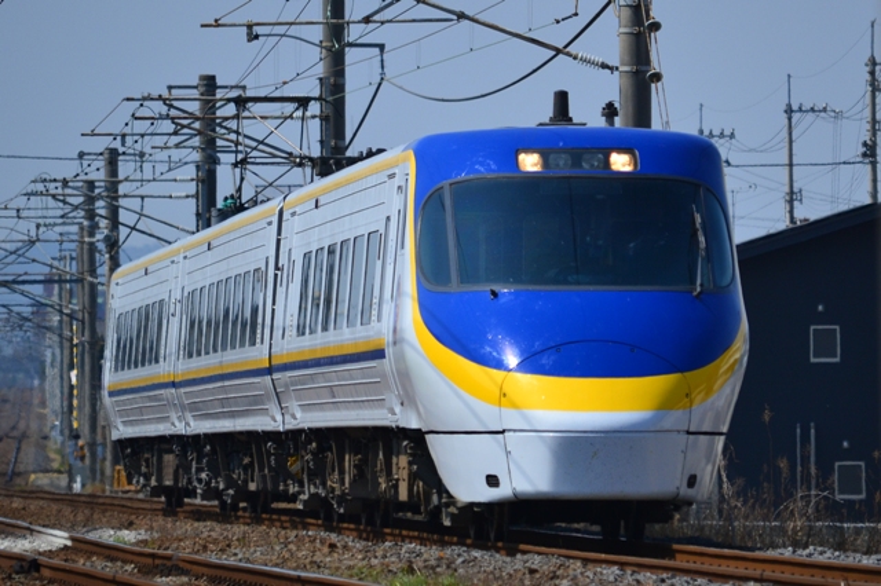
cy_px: 293
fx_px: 7338
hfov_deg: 6.9
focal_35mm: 300
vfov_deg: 4.6
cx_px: 440
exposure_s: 1/2000
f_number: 5.6
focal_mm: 200
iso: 400
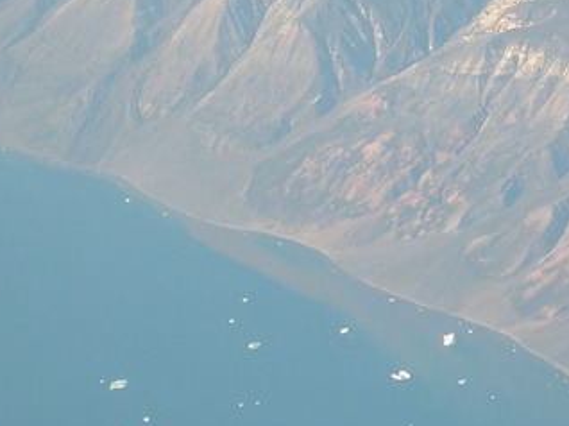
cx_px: 397
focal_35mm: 207
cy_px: 115
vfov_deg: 7.2
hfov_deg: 9.6
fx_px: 3400
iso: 50
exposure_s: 1/194
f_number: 4.5
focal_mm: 14.2
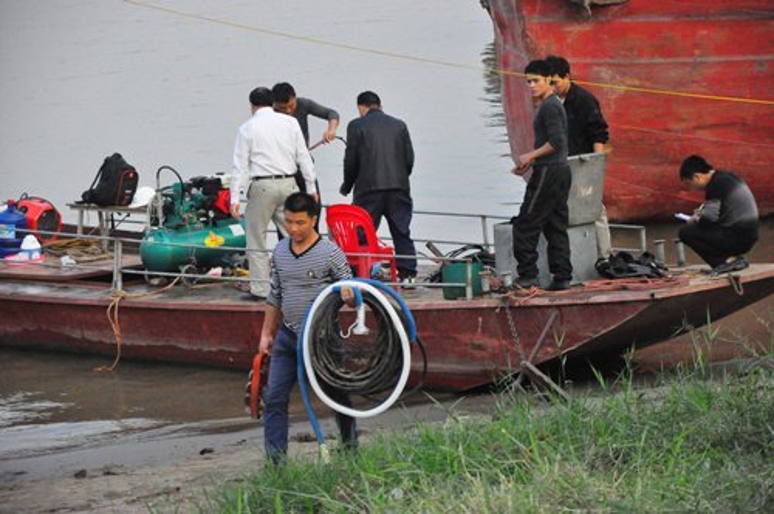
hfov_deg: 13.1
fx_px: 3382
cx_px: 387
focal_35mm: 158
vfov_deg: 8.7
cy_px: 257
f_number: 5.6
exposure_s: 1/3200
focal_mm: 105
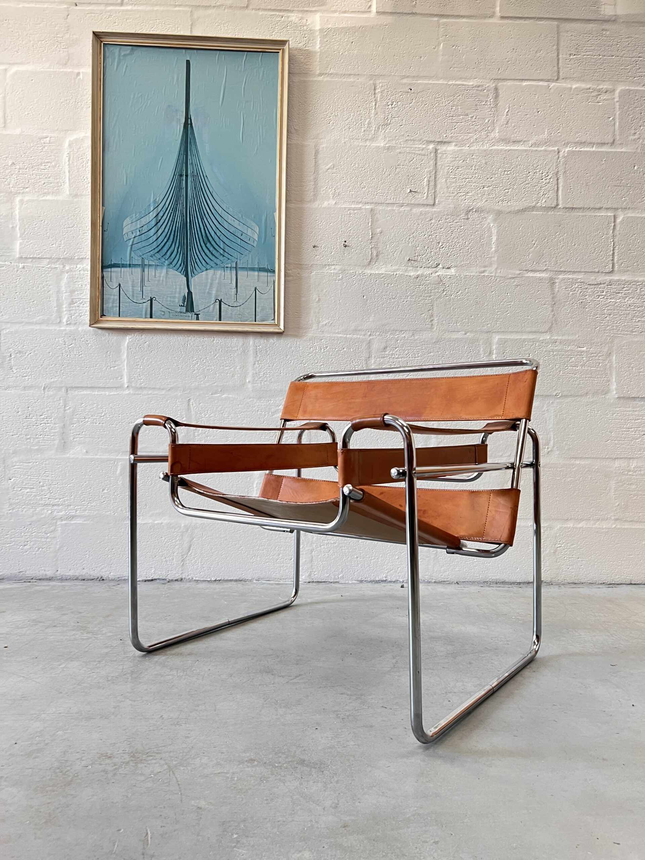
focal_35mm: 26
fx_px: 646
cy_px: 430
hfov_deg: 53.1
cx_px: 322
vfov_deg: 67.3
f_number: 1.5
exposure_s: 1/87
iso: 125
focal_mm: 5.7
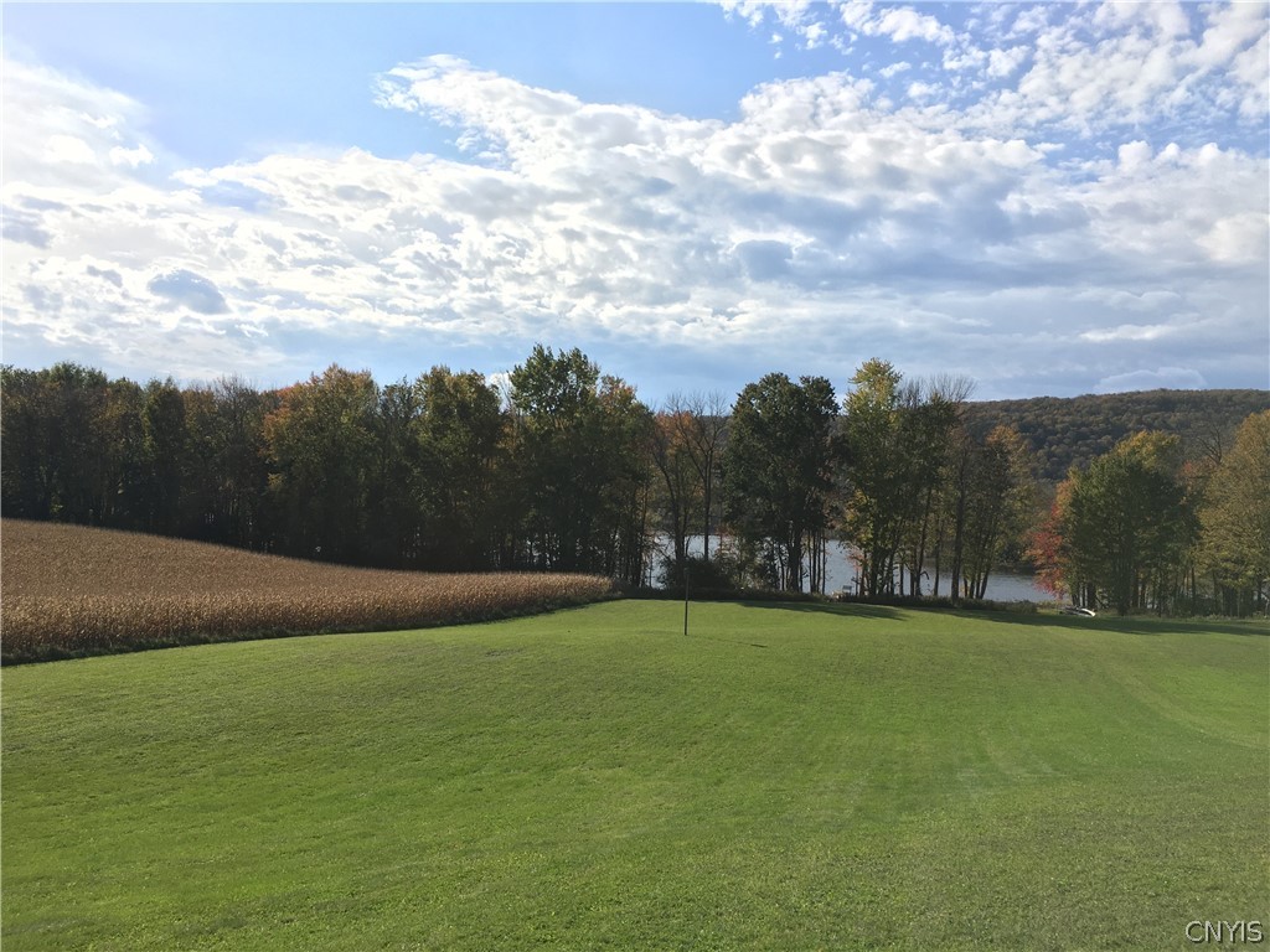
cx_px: 635
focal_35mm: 29
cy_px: 476
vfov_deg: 48.2
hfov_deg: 61.7
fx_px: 1064
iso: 25
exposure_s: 1/1538
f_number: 2.2
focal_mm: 4.15
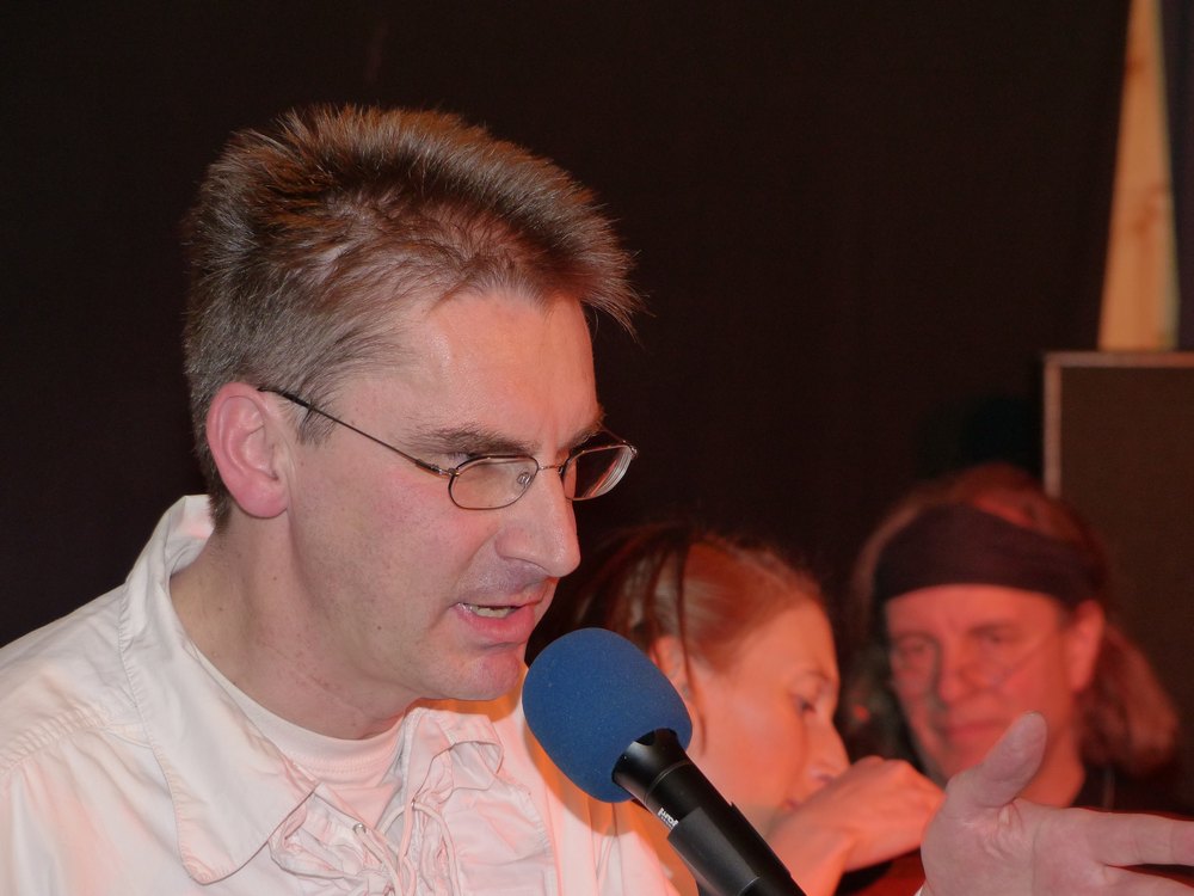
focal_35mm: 207
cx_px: 597
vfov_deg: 7.2
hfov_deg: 9.6
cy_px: 448
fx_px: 7140
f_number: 2.8
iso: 160
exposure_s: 1/60
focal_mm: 37.3
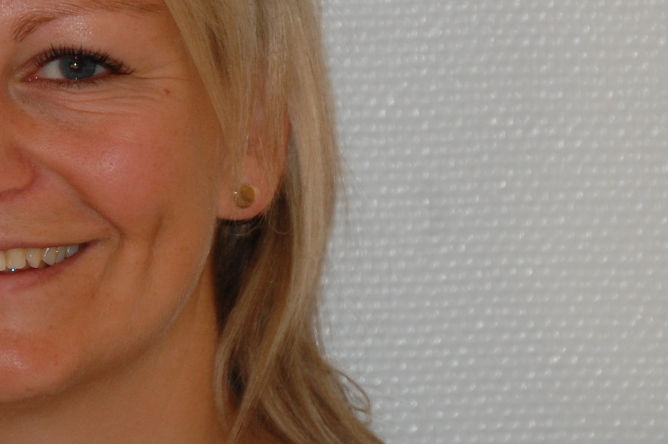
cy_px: 104
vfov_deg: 2.8
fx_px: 8956
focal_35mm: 483
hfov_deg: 4.3
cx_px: -13
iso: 400
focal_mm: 135
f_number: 6
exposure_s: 1/60
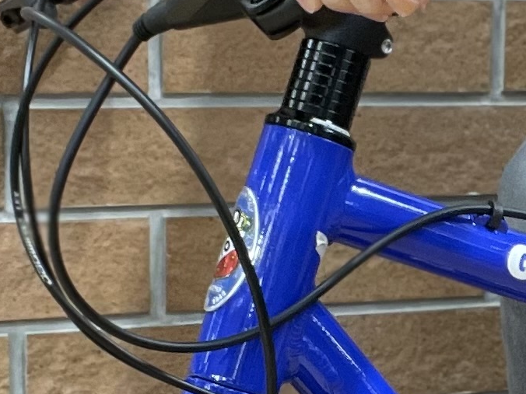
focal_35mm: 137
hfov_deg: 14.1
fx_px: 2082
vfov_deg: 10.7
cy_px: 406
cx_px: 545
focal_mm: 2.71
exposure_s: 1/60
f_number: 2.2
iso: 200
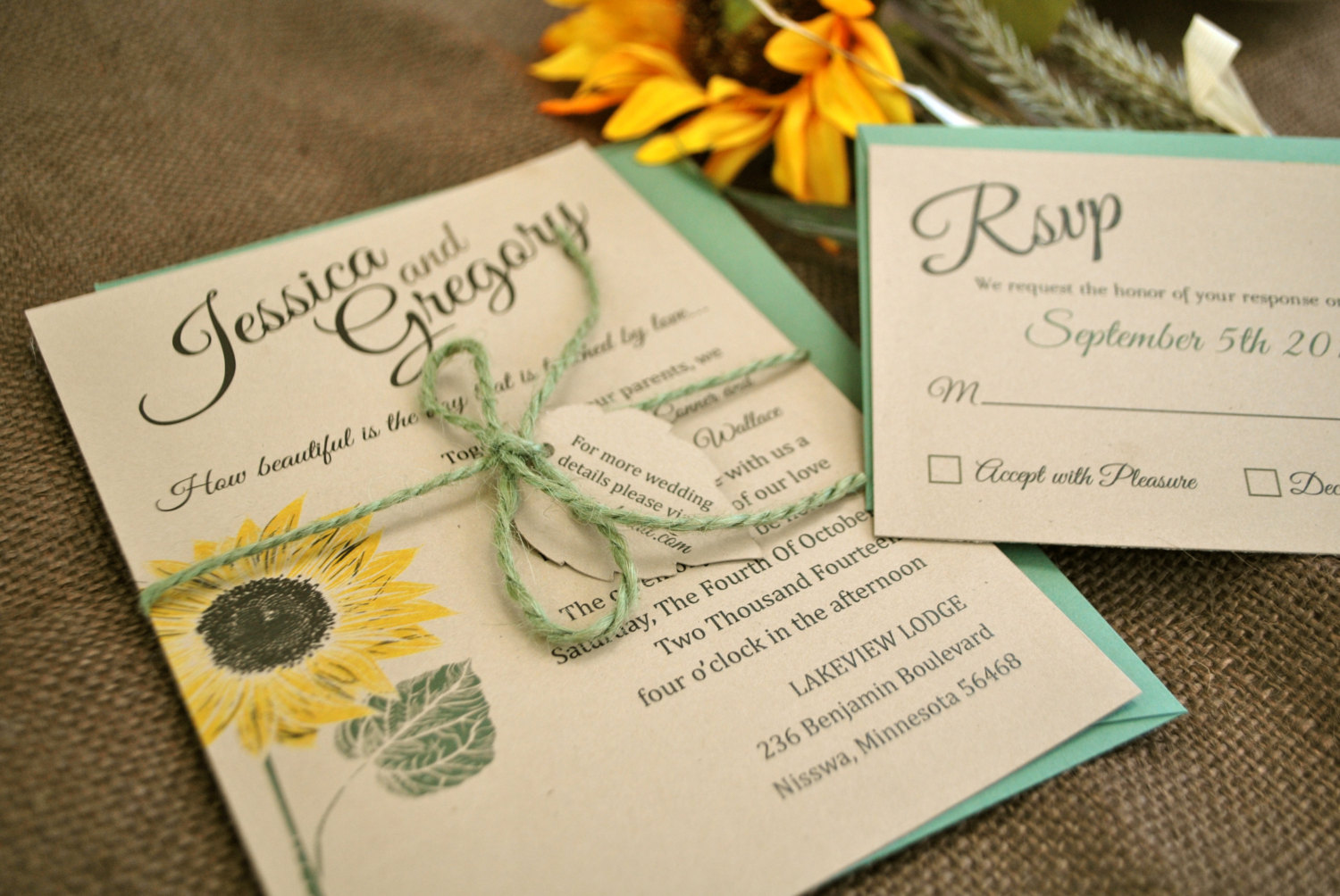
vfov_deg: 37.0
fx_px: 1342
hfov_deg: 53.1
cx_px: 670
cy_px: 448
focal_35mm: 36
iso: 200
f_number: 4.2
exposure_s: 1/400
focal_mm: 24
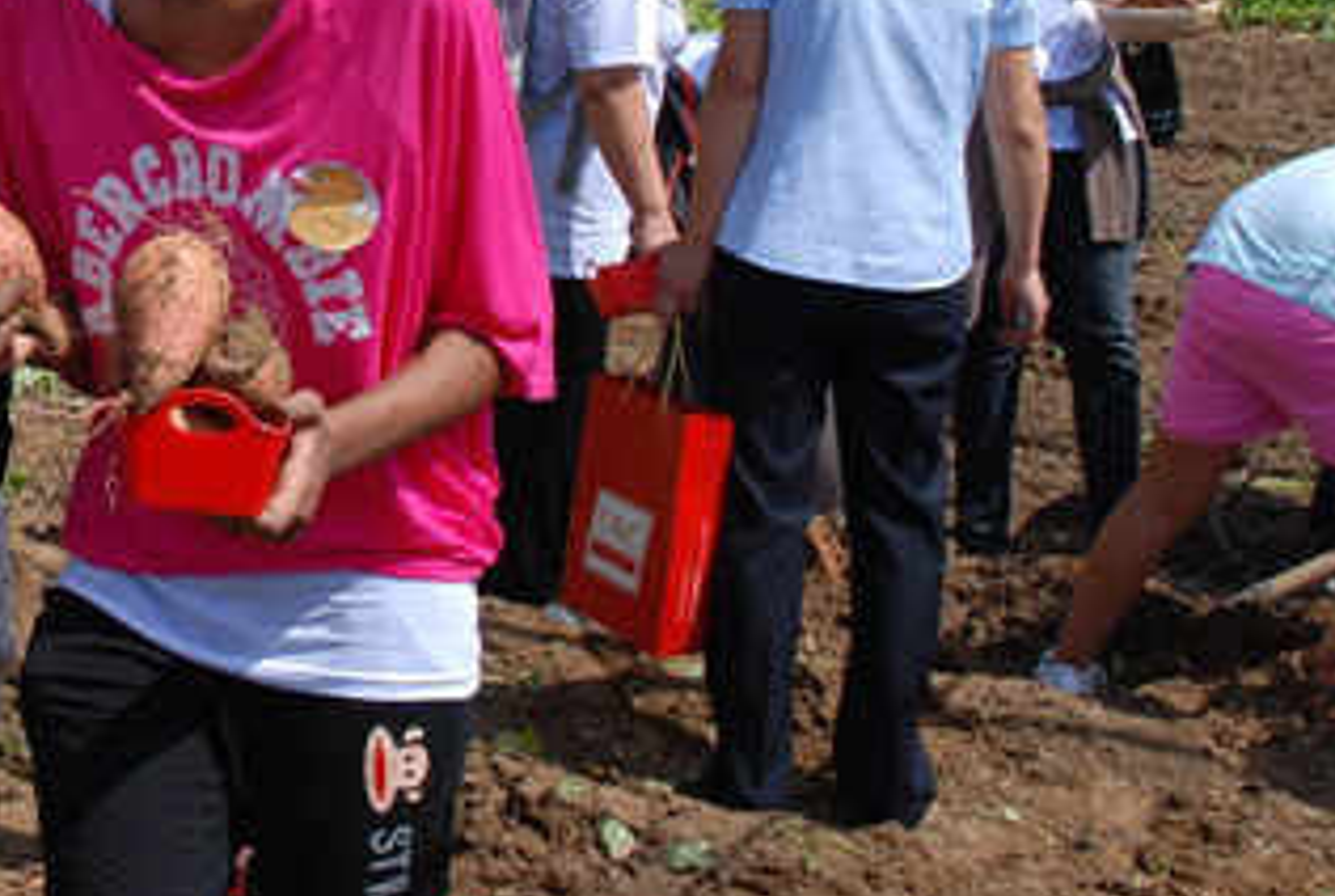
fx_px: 3381
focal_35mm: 91
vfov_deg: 14.8
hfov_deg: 20.9
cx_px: -245
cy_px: -11
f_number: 10
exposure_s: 1/125
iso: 100
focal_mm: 24
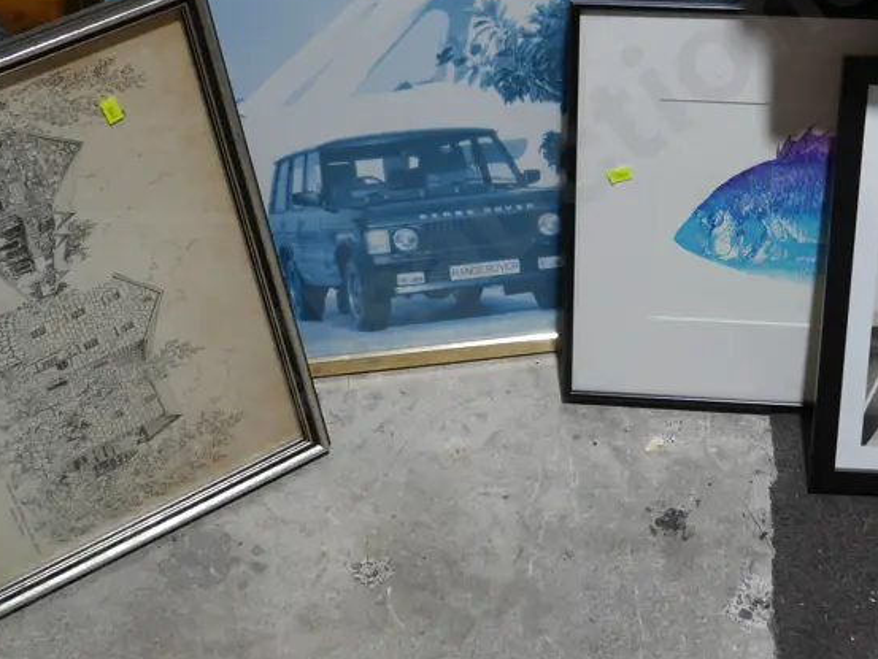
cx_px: 524
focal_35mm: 63
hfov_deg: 30.6
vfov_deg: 23.2
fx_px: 1598
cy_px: 206
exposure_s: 1/80
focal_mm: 17
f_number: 4
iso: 200
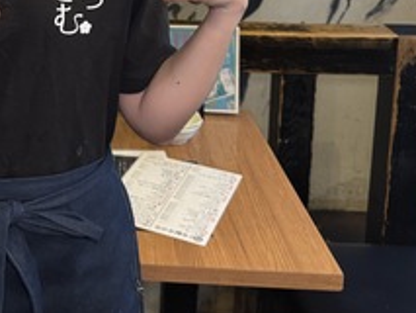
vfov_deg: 21.6
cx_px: -18
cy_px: -63
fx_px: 758
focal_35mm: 63
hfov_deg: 28.5
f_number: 1.78
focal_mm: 6.76
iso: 320
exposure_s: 1/50
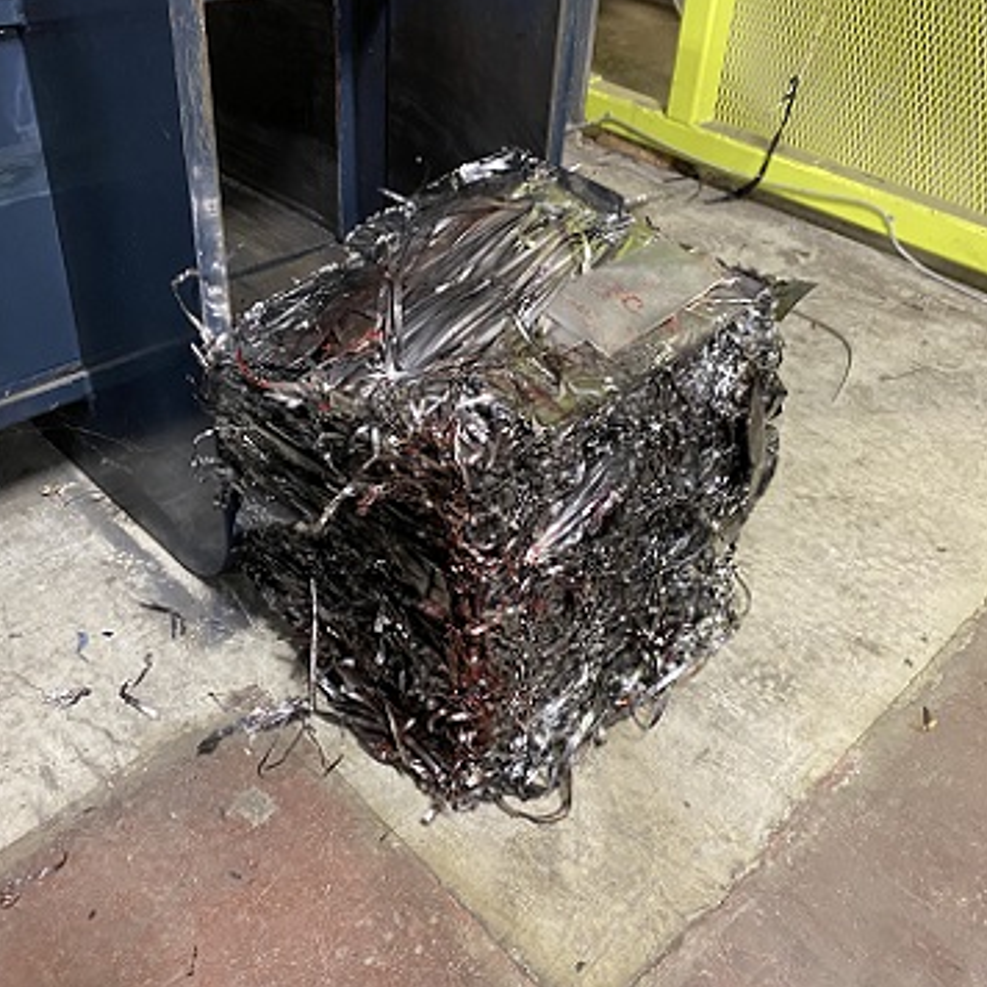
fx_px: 1000
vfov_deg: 52.4
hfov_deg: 52.5
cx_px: 491
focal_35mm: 31
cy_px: 433
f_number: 1.8
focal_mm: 4.25
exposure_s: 1/60
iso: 500
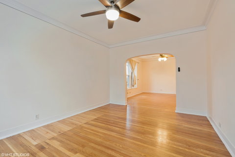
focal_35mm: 16
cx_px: 118
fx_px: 104
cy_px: 78
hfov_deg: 96.7
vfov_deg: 73.7
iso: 125
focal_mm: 16
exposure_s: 1.3
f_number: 10
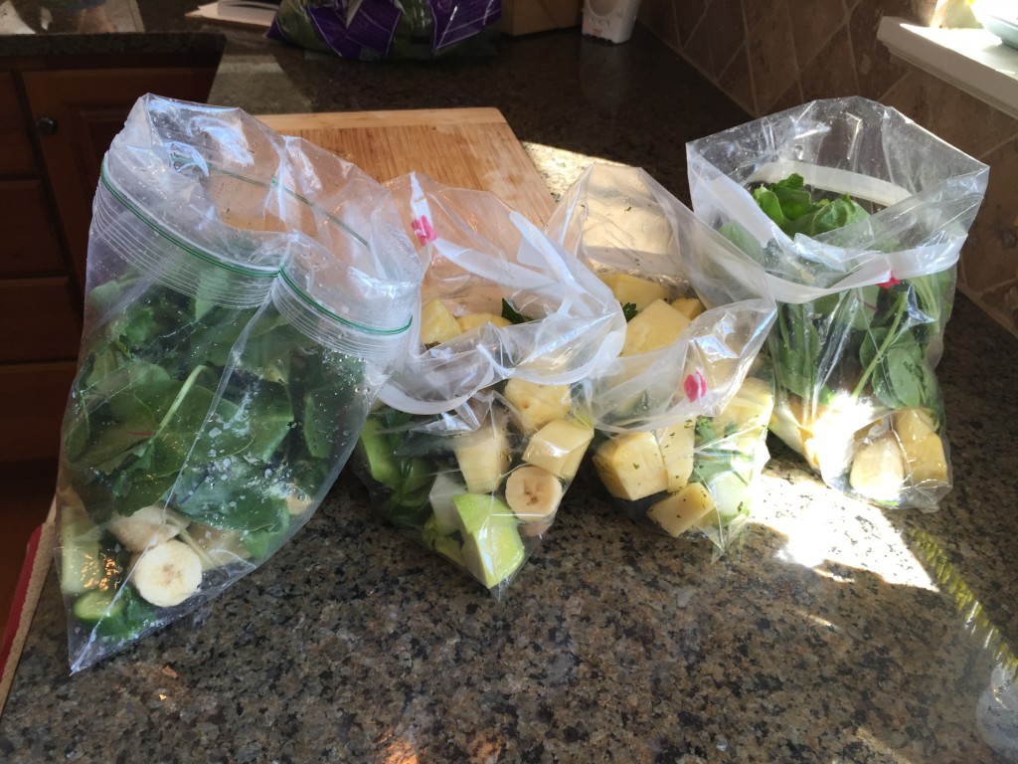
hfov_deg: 61.7
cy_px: 382
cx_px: 509
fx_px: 853
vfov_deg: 48.2
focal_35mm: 29
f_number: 2.2
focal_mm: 4.15
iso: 40
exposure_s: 1/60
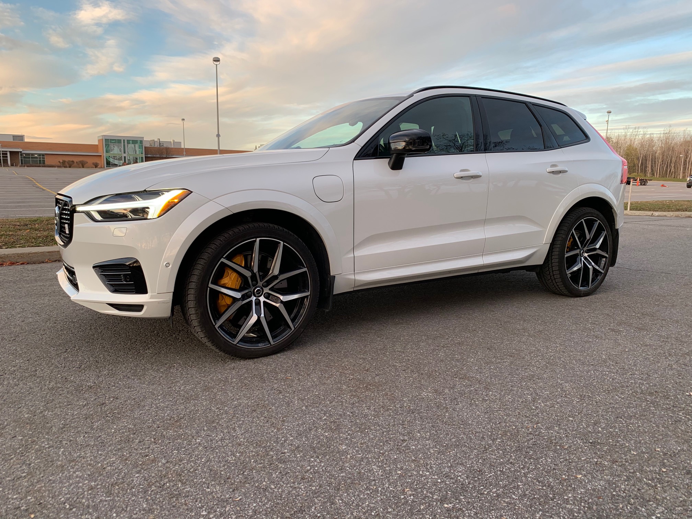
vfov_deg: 53.1
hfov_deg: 67.3
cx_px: 346
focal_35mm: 26
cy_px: 260
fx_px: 520
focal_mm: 4.25
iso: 25
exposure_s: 1/146
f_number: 1.8
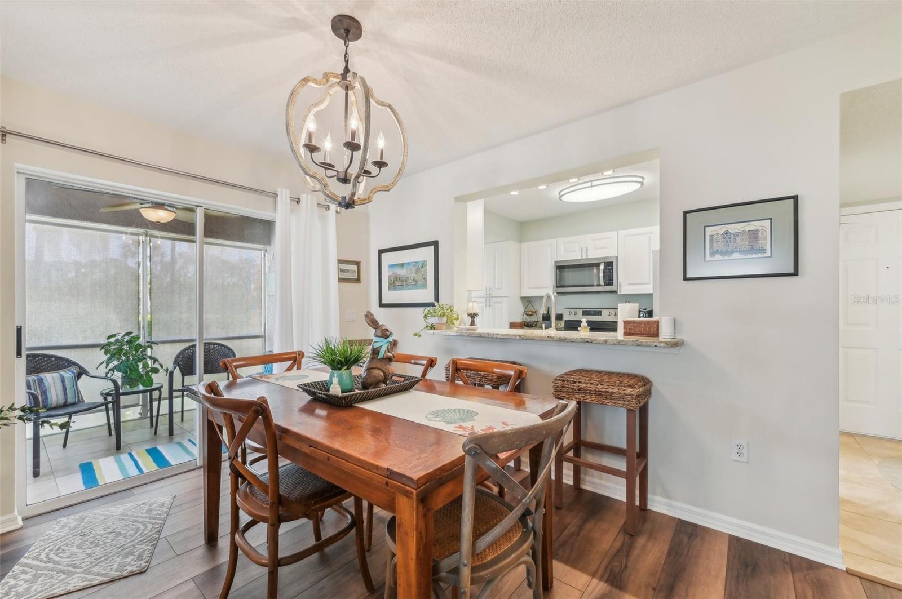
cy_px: 300
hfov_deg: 104.3
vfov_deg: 81.1
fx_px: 350
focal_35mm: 14
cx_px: 451
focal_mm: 14
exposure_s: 1/20
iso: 400
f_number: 8
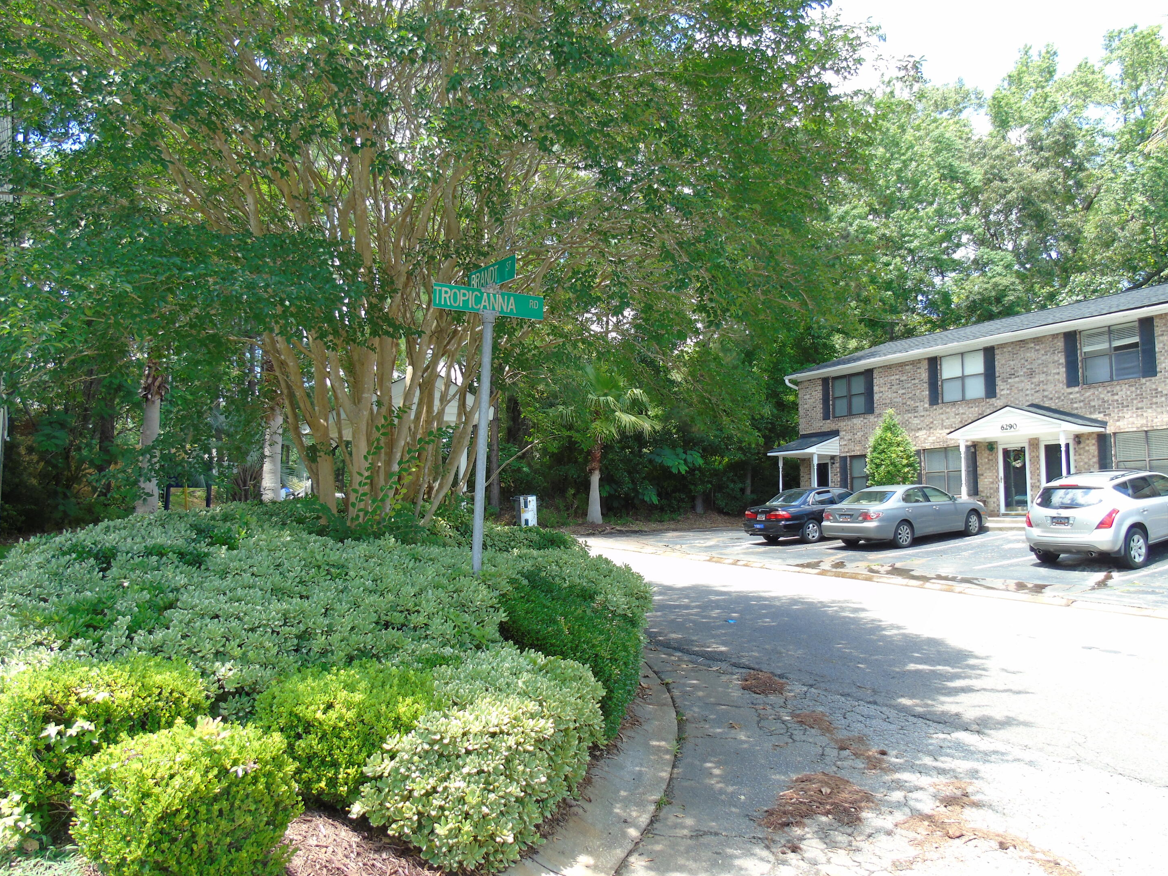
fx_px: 877
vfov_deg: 53.1
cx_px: 590
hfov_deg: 67.3
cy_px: 435
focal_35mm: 26
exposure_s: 1/125
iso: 80
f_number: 3.4
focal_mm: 4.4
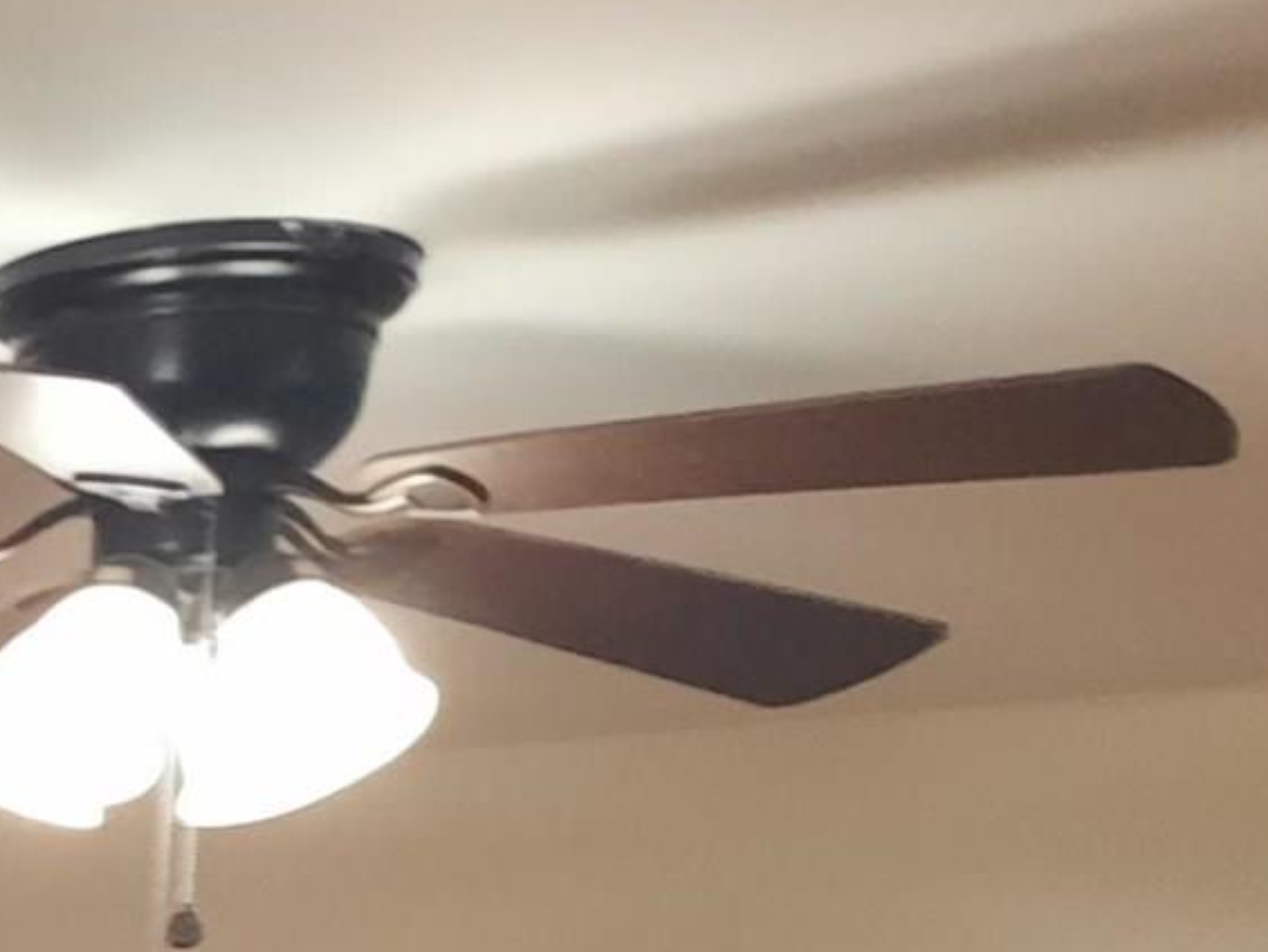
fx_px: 4983
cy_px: 2149
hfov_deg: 11.6
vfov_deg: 9.8
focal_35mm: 136
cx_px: -1865
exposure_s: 1/30
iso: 320
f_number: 2
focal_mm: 4.6
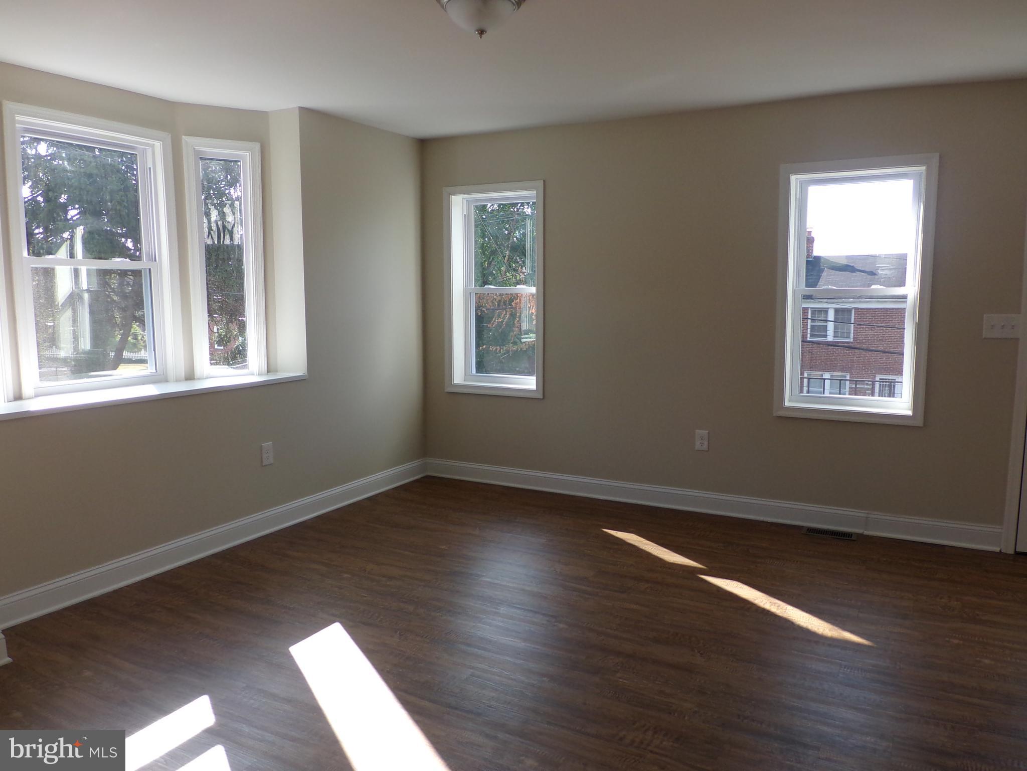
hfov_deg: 67.3
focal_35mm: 26
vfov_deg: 53.1
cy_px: 386
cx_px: 514
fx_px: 771
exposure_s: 1/200
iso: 100
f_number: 3.2
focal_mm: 4.7
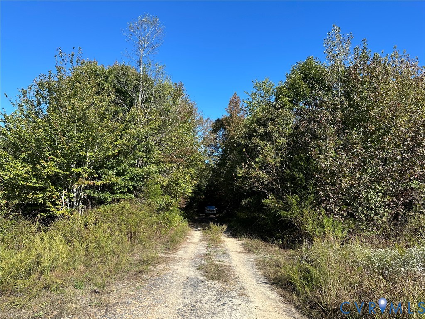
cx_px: 212
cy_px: 160
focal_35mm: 24
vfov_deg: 56.8
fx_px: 295
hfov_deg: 71.6
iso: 80
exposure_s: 1/2299
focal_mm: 6.86
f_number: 1.78
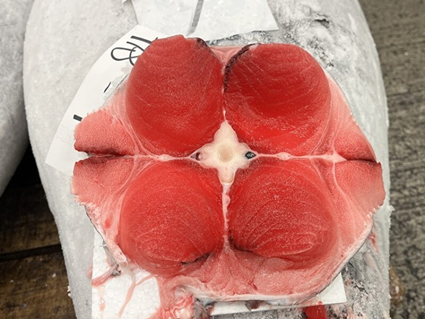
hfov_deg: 67.3
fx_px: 319
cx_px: 212
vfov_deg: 53.1
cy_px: 160
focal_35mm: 26
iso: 80
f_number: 1.6
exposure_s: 1/60
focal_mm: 5.1
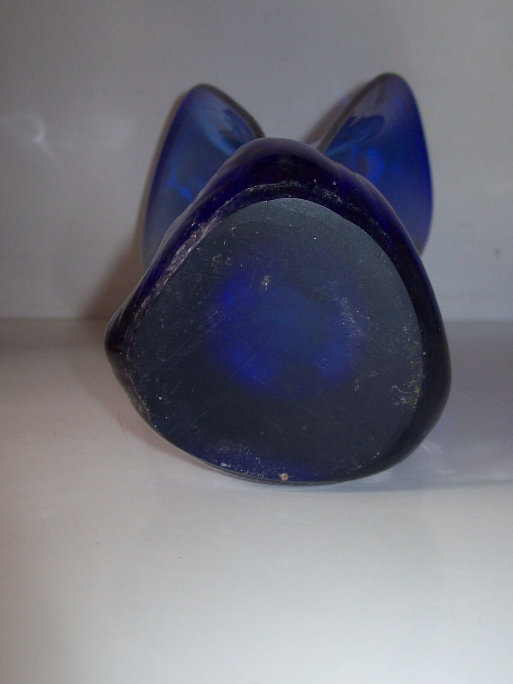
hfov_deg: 32.1
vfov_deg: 42.1
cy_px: 314
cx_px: 282
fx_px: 890
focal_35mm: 45
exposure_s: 1/64
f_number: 2.7
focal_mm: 6
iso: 80
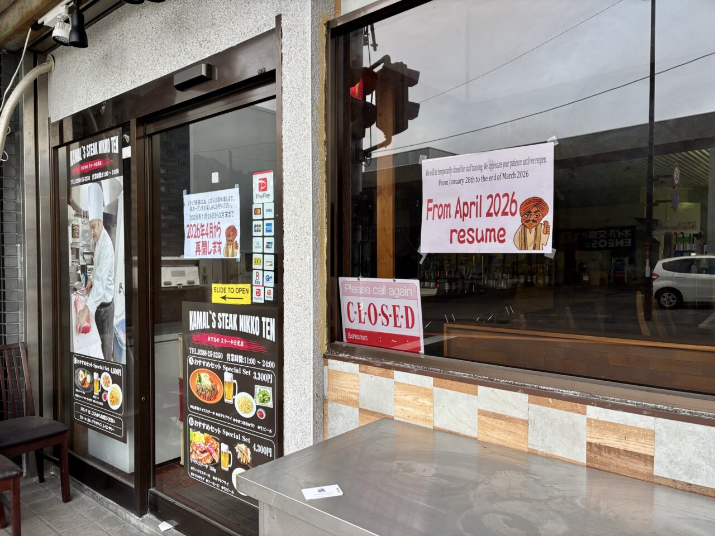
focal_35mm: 26
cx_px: 358
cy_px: 268
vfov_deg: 53.1
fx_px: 537
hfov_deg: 67.3
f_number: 1.6
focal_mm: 5.96
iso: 125
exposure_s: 1/100
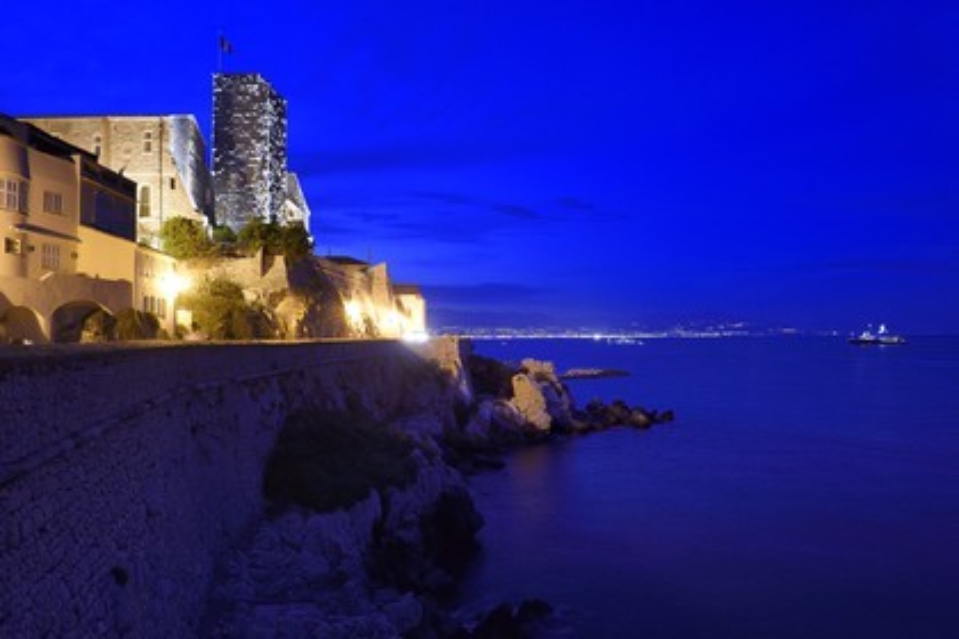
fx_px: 639
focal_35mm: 24
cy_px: 320
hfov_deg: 73.7
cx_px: 480
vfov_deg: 53.1
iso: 1600
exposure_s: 1
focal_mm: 24
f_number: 8
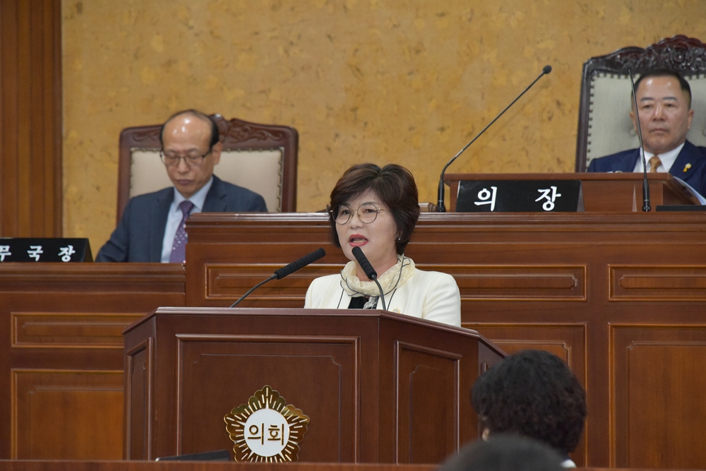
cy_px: 236
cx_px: 353
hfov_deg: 8.2
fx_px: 4903
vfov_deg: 5.5
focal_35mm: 250
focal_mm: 250
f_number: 9
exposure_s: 1/250
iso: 6400
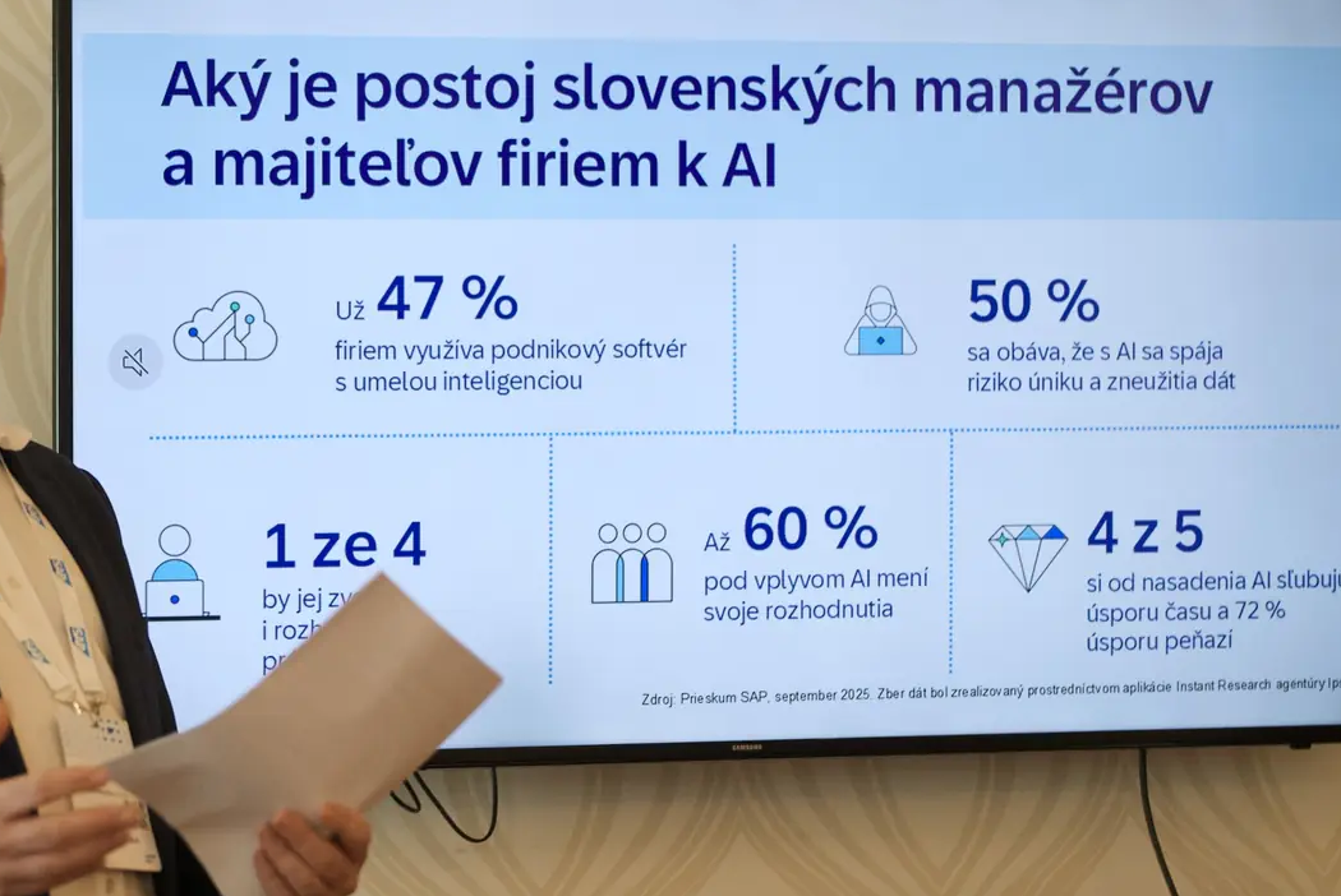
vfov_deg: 10.7
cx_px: 533
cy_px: 375
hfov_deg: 16.0
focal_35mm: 128
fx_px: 4772
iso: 2000
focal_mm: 84
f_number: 2.8
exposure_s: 1/60
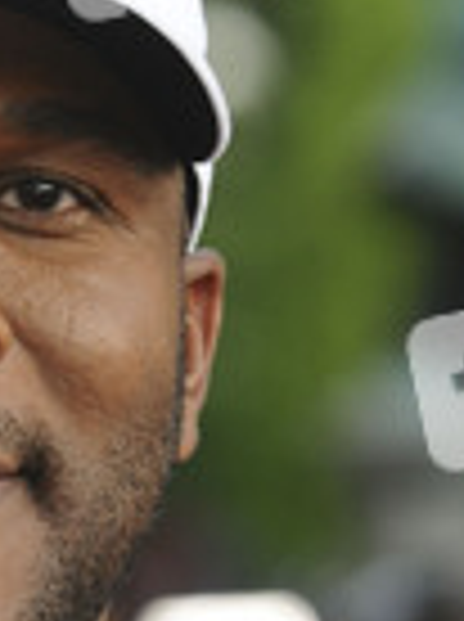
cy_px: 590
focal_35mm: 419
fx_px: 7512
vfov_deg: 4.7
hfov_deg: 3.5
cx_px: -128
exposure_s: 1/250
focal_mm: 100
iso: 400
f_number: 4.5
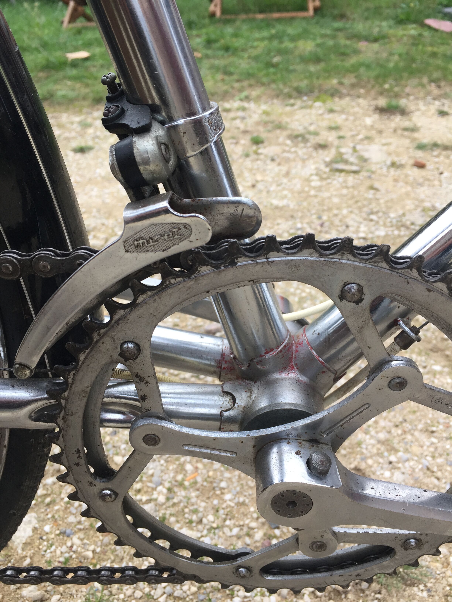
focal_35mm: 29
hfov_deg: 48.2
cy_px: 301
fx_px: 505
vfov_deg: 61.7
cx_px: 226
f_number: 2.2
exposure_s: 1/100
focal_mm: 4.15
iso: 32
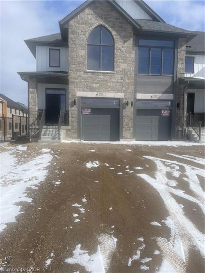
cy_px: 136
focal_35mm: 26
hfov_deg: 53.0
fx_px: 205
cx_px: 102
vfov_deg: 67.3
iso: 32
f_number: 1.6
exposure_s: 1/6897
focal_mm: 4.2
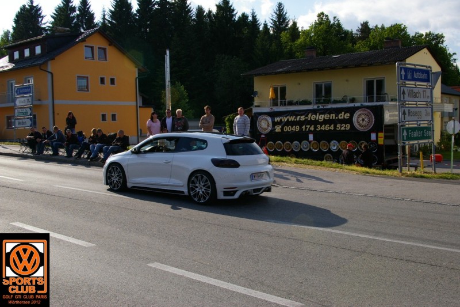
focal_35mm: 36
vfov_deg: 36.9
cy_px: 154
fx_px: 460
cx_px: 230
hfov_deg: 53.1
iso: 200
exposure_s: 1/250
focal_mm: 24
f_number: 11
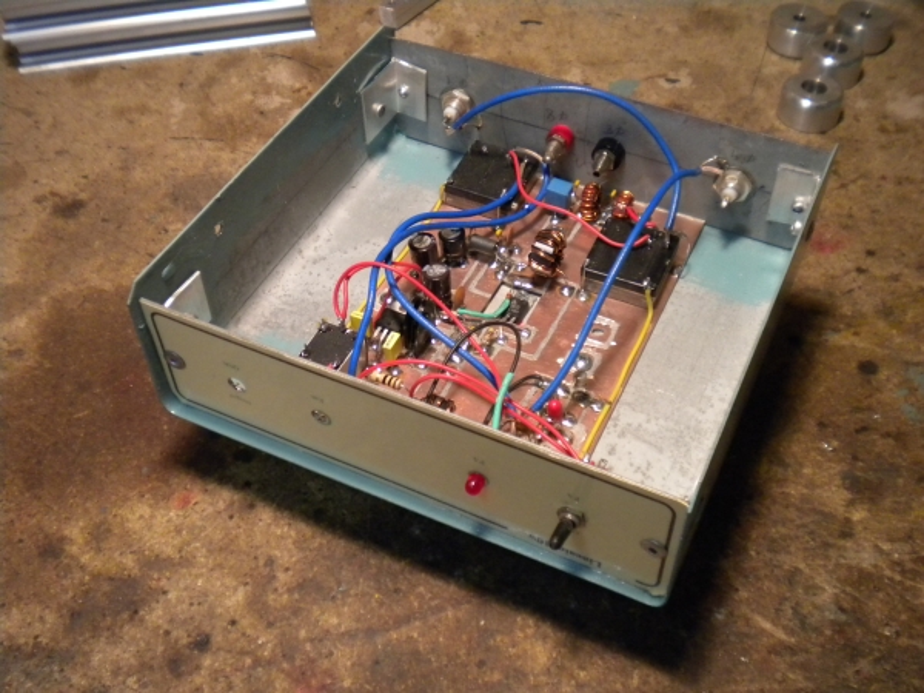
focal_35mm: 41
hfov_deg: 45.8
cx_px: 462
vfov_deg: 35.1
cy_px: 346
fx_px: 1094
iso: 400
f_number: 3.5
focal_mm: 7.4
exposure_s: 1/58.1
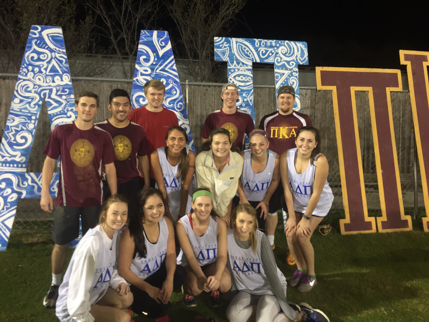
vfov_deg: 48.2
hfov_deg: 61.7
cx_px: 214
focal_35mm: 29
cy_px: 161
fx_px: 359
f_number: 2.2
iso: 160
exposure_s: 1/20
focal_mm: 4.15
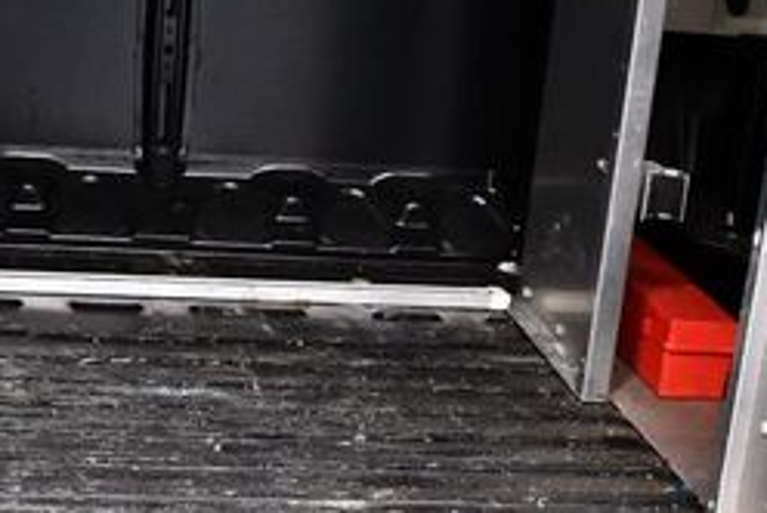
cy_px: 647
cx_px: 337
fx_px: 1984
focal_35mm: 93
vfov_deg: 14.2
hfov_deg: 21.9
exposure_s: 1/125
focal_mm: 18
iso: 3200
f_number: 3.5
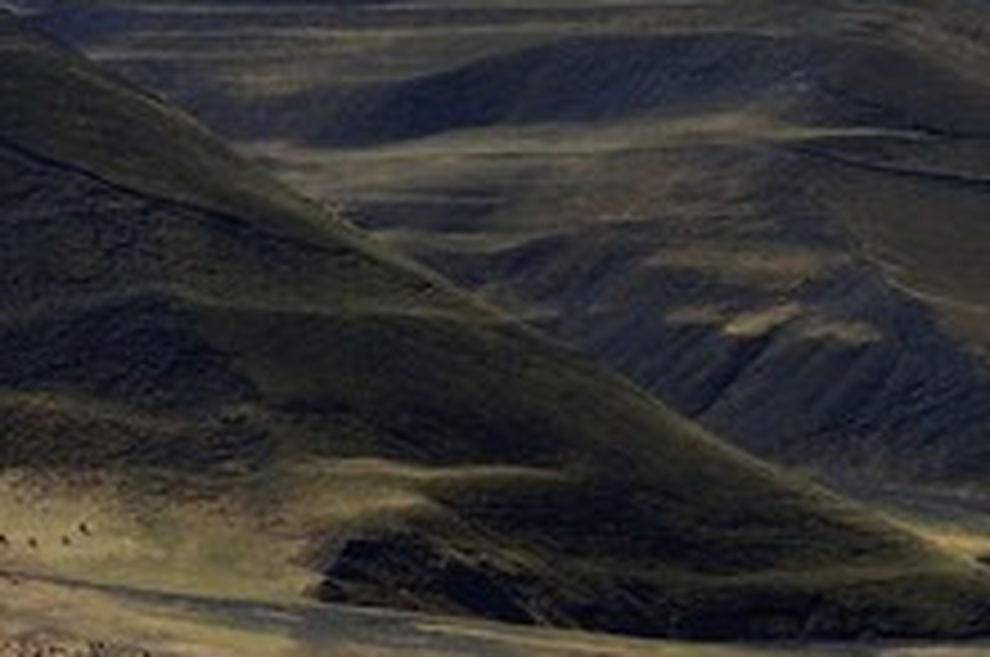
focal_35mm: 247
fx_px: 6782
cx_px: -2322
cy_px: 252
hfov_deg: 7.1
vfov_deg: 5.5
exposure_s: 1/800
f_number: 13
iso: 400
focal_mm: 34
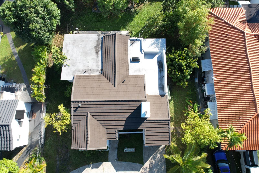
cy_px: 86
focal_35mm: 22
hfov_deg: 78.6
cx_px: 130
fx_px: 158
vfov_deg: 57.2
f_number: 2.8
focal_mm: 8.38
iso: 100
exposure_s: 1/640
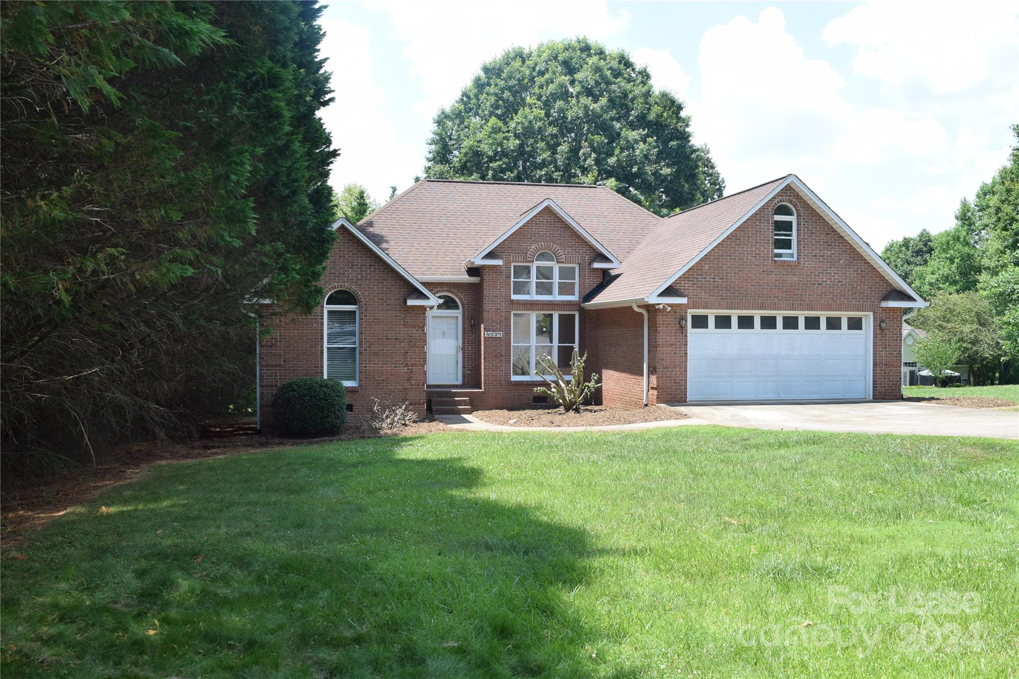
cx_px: 510
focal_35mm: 32
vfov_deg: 41.7
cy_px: 340
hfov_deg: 59.5
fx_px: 891
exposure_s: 1/250
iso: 200
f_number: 8
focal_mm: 21
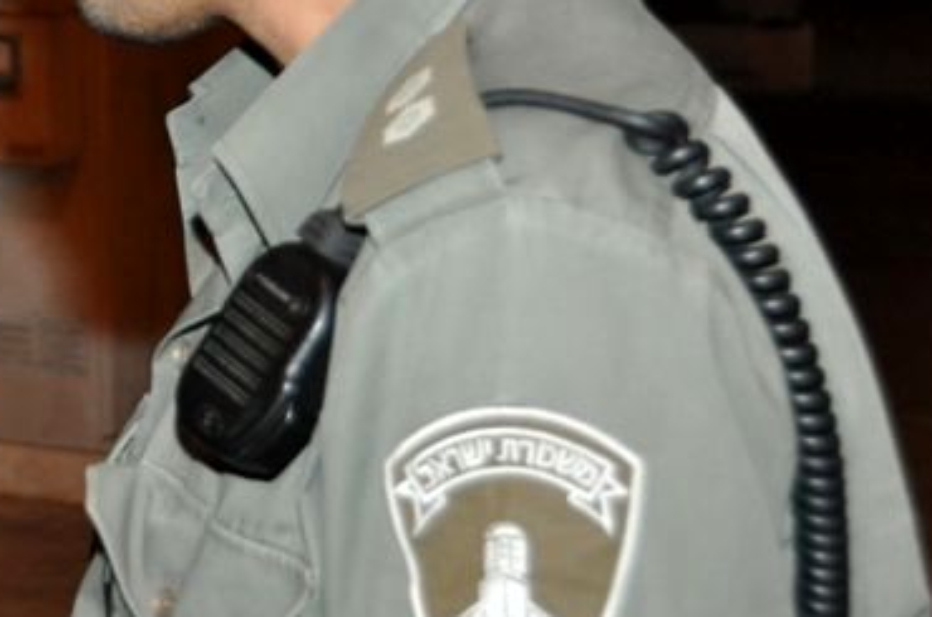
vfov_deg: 10.1
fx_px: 3436
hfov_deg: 14.8
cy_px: -76
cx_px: -280
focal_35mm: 133
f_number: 4
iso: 800
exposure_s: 1/60
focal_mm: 32
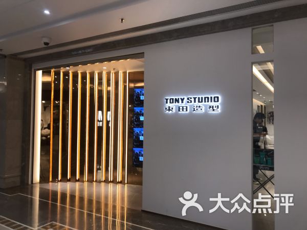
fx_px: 248
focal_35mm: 28
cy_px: 115
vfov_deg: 49.7
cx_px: 154
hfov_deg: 63.4
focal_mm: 3.99
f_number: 1.8
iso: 32
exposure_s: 1/50
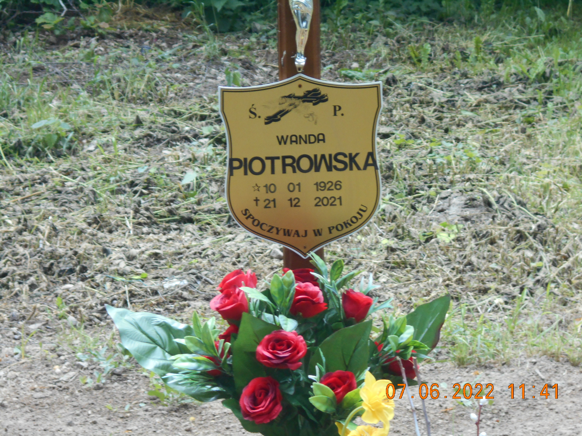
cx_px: 291
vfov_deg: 11.4
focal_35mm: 130
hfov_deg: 15.2
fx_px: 2186
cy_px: 218
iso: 200
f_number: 6.5
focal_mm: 23
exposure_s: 1/125
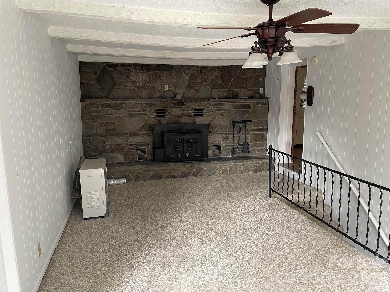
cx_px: 195
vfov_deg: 53.1
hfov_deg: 67.3
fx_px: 293
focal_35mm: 26
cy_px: 146
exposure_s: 1/60
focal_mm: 4.2
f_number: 1.6
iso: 160
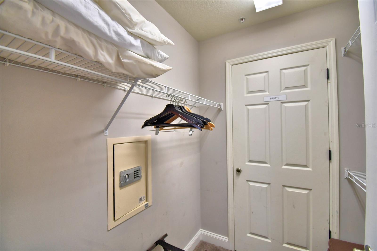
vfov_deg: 77.3
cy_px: 126
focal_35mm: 15
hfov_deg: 100.4
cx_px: 188
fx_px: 157
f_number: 4.5
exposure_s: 1/80
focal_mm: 10
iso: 400
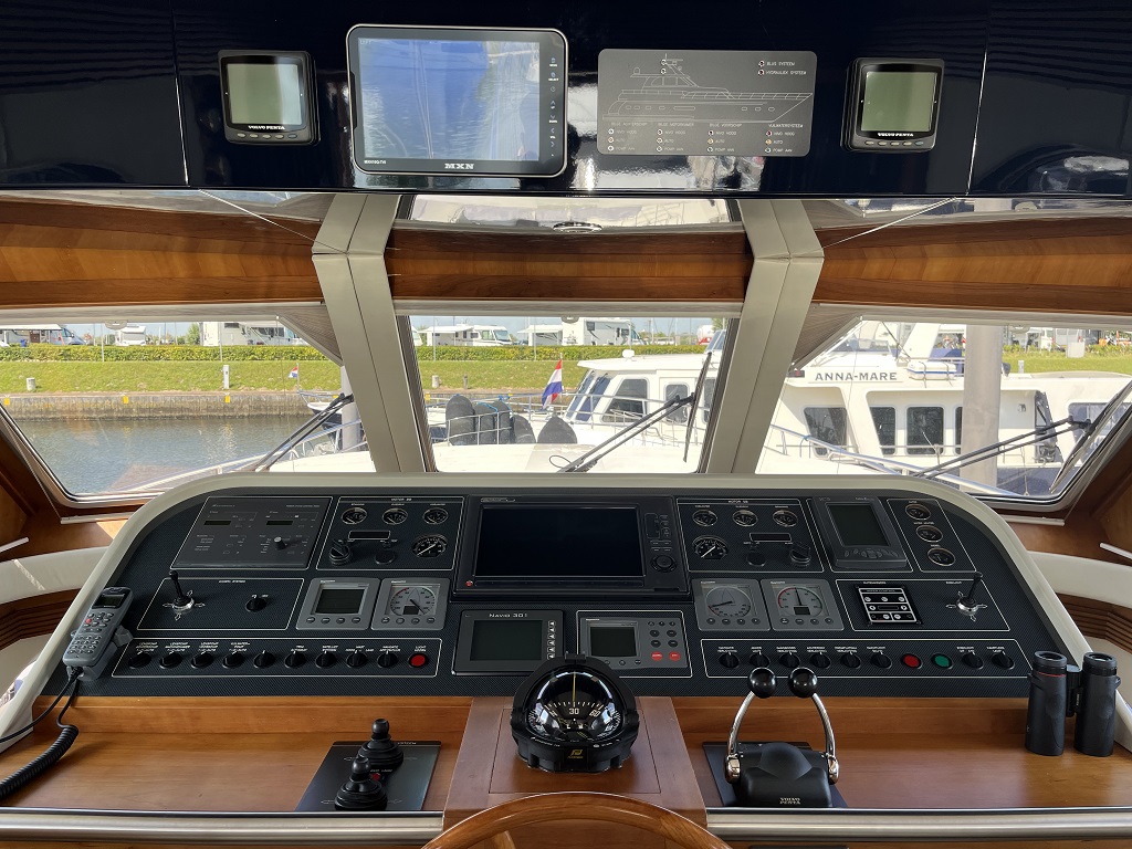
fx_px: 850
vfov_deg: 53.1
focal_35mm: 26
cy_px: 424
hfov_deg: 67.3
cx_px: 566
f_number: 1.6
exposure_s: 1/225
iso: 40
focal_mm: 5.1
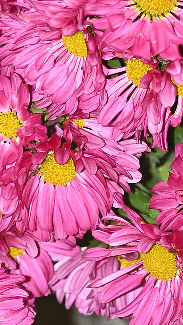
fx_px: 5262
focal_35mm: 610
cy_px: 264
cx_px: 123
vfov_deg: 3.5
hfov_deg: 2.0
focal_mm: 105
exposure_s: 1/60
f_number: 4
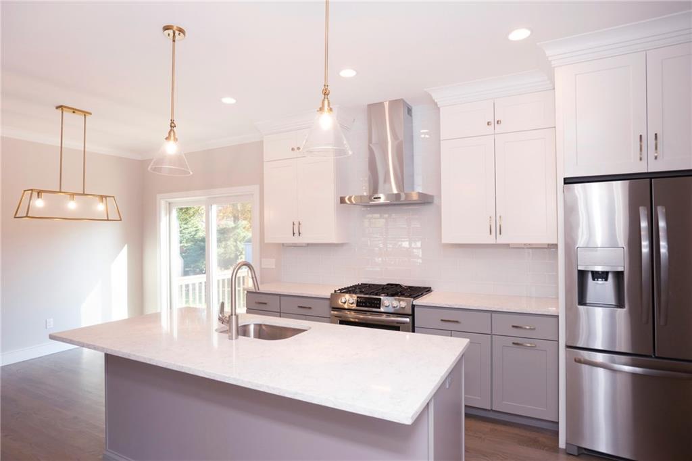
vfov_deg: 61.9
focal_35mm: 20
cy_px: 230
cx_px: 346
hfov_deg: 84.0
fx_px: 384
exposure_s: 1/20
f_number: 7.1
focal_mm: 20
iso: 320
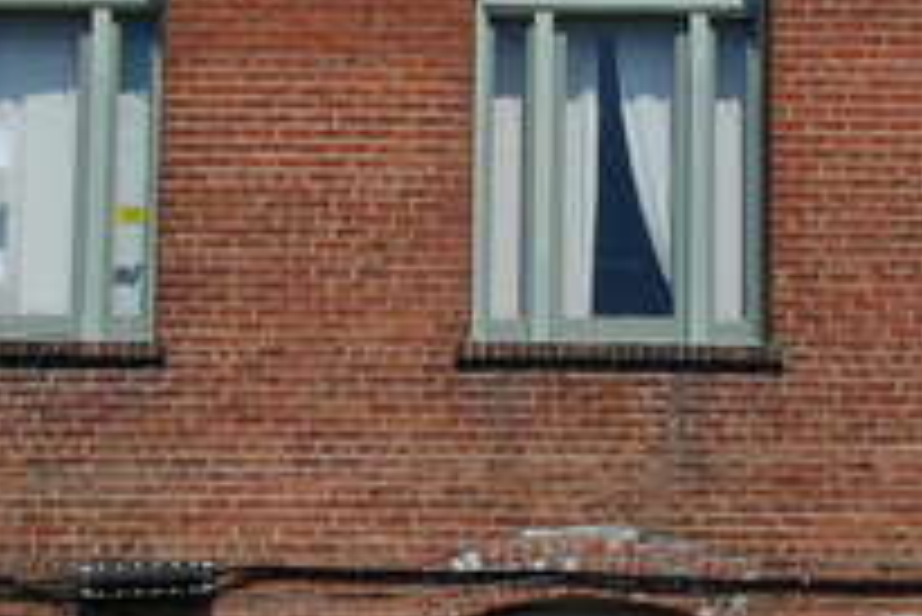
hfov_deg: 13.4
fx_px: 3896
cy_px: 427
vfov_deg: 9.0
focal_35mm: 152
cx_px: 747
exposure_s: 1/160
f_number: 16
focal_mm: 26
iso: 200
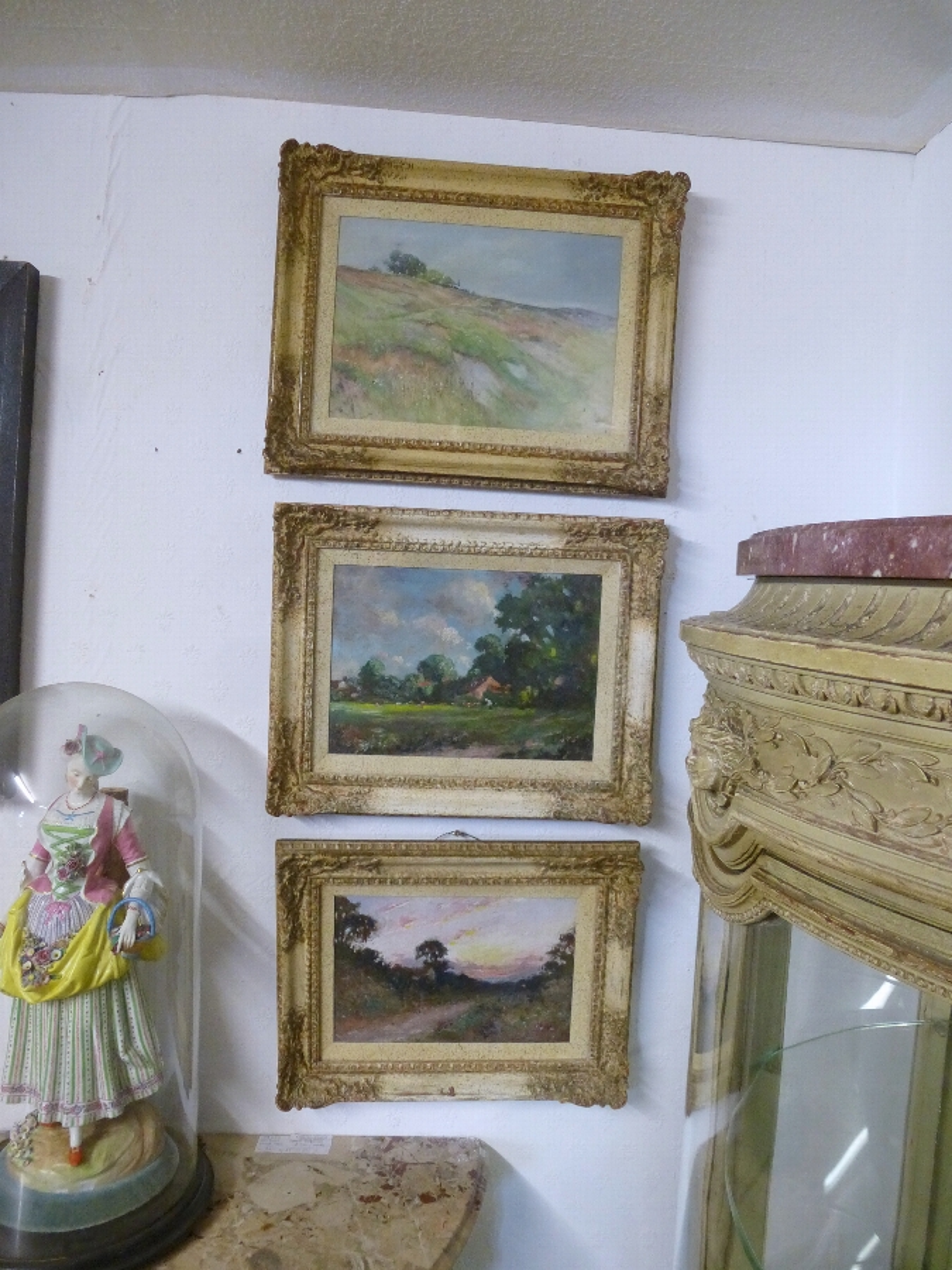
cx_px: 476
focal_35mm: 24
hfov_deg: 56.8
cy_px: 635
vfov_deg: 71.6
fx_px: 880
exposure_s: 1/15
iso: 400
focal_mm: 4.3
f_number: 3.3
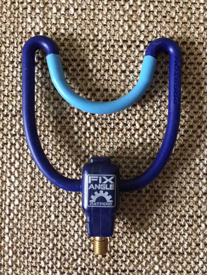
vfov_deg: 61.7
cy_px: 138
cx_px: 104
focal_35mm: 29
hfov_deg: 48.2
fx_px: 231
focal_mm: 4.15
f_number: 2.2
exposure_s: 1/33
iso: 400
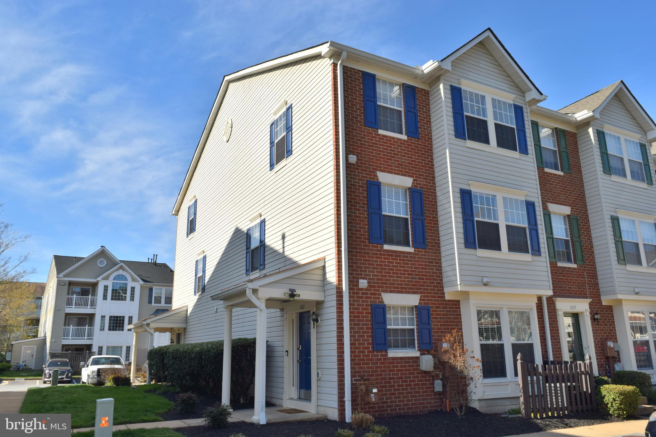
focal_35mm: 27
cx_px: 328
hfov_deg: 67.4
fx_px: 492
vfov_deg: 47.9
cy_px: 218
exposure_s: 1/200
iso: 100
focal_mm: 18
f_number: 10
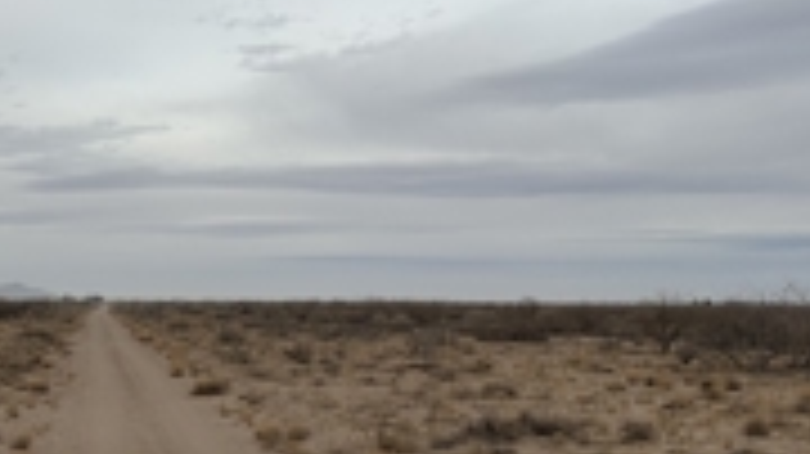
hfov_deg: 34.3
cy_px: 171
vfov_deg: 20.6
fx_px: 1245
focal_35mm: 58
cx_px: 99
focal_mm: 6.86
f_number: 1.78
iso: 80
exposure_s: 1/3717
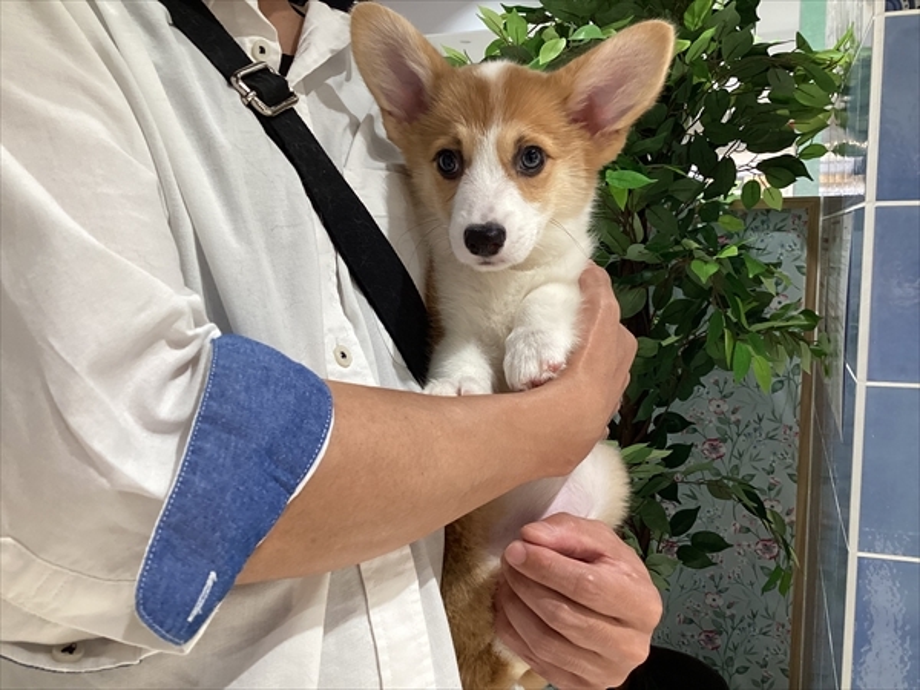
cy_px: 345
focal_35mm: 31
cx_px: 460
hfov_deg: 58.4
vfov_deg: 45.4
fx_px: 824
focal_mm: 3.3
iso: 100
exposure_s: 1/60
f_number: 2.4
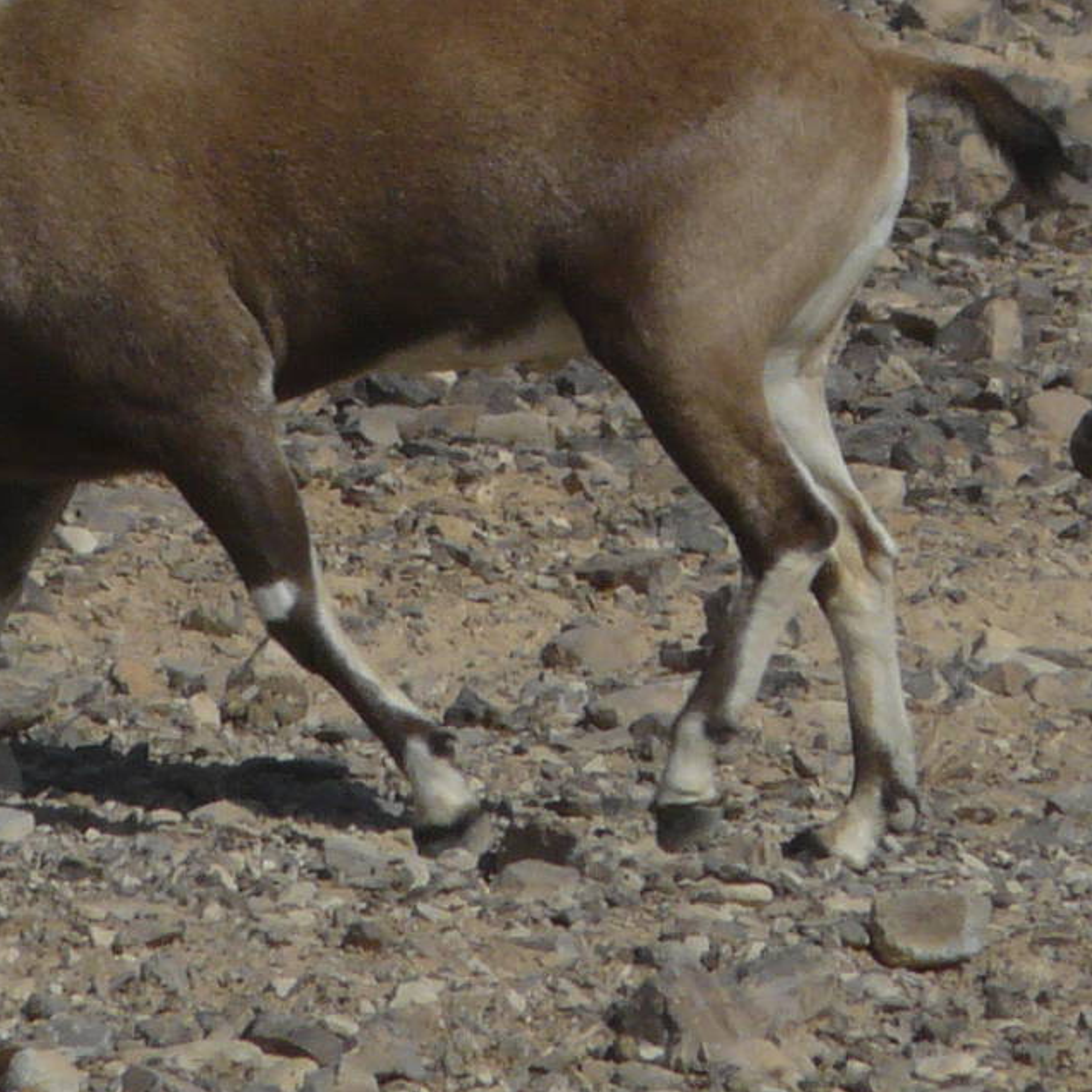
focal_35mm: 1325
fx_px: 47290
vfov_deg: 1.3
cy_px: 191
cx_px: 132
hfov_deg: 1.3
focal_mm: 61.4
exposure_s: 1/800
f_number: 8
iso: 100
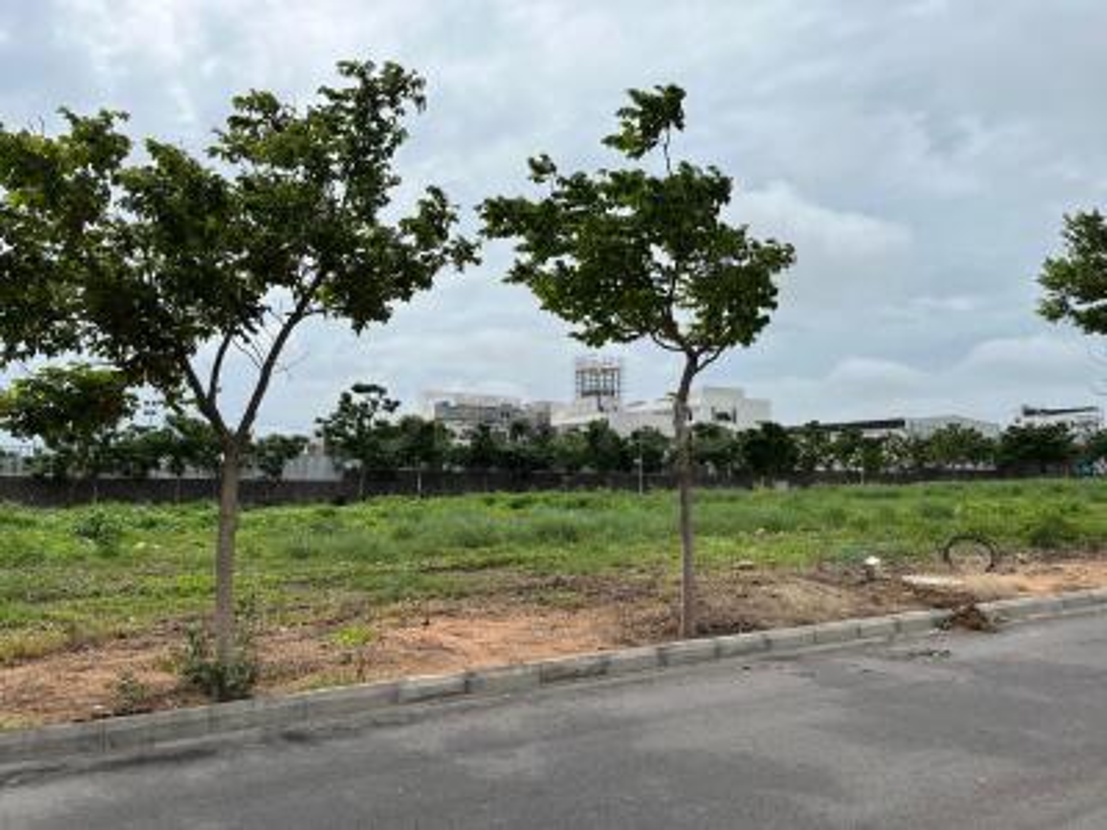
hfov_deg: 67.3
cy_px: 415
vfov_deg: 53.1
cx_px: 554
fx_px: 831
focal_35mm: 26
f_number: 1.6
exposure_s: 1/5556
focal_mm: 5.1
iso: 50
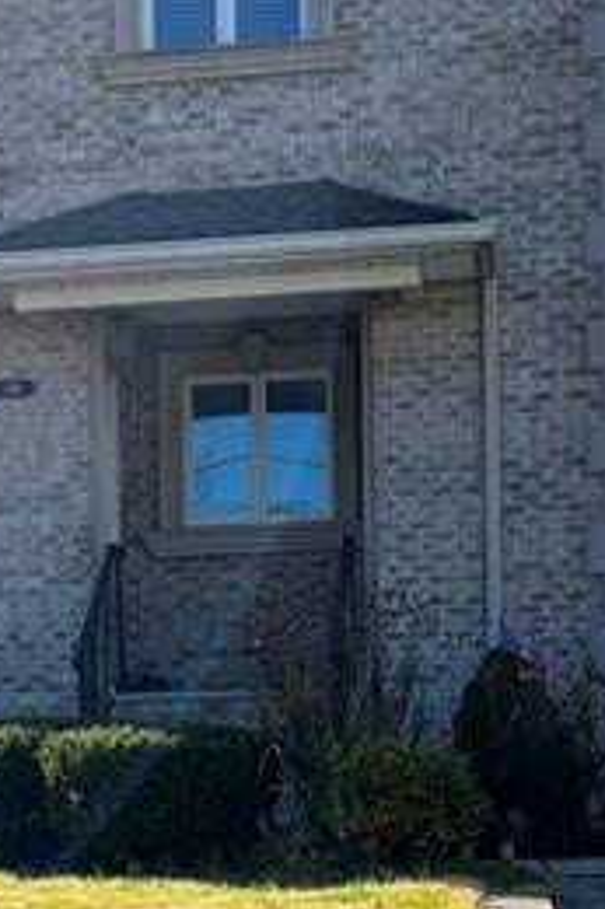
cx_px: 171
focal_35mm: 80
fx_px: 2019
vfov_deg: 24.9
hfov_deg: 17.0
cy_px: 748
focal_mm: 5.7
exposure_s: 1/2083
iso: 50
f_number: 1.5
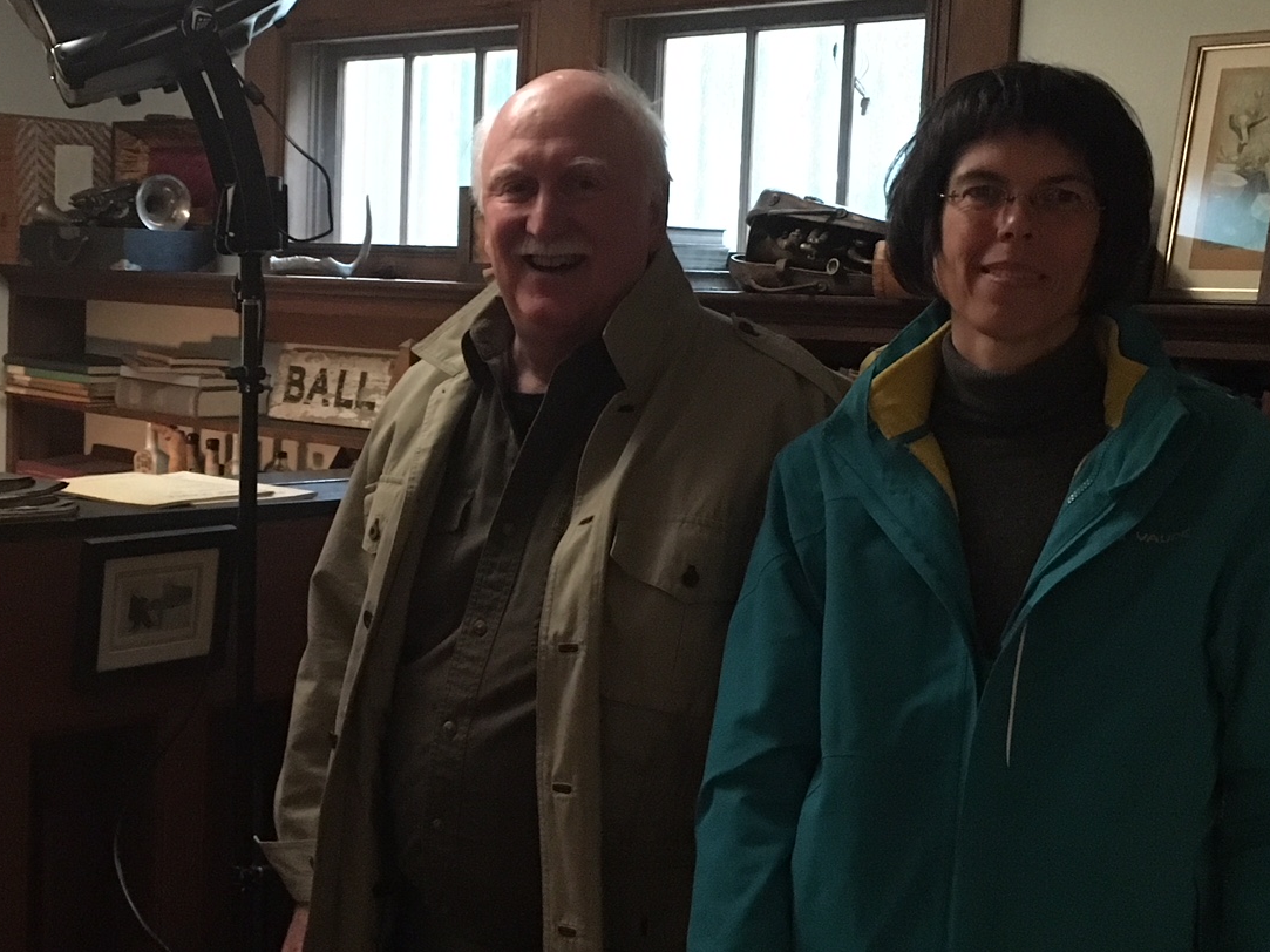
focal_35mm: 54
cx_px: 456
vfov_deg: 27.0
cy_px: 502
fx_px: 1981
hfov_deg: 35.3
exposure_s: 1/15
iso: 320
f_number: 2.2
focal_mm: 4.15
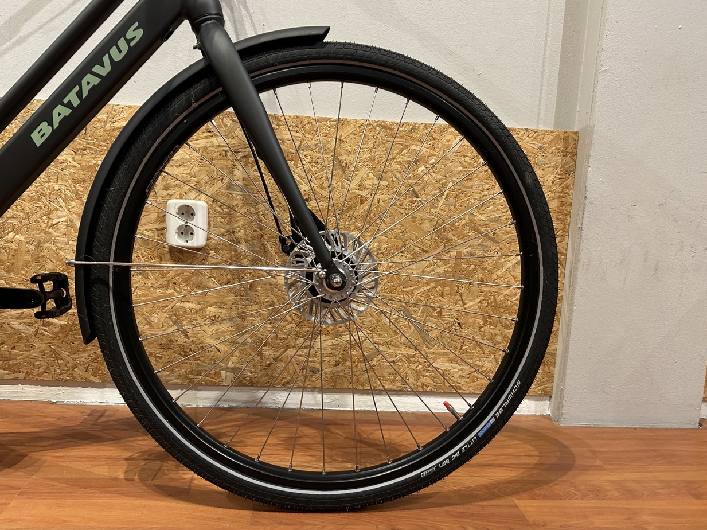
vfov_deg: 51.3
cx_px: 347
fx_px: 551
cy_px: 261
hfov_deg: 65.3
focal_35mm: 27
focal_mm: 5.7
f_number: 1.5
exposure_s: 1/50
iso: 200
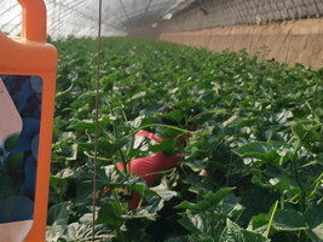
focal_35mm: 54
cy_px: 125
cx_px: 86
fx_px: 504
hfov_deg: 34.9
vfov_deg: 27.0
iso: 152
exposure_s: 1/2460
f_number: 1.8
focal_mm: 3.95
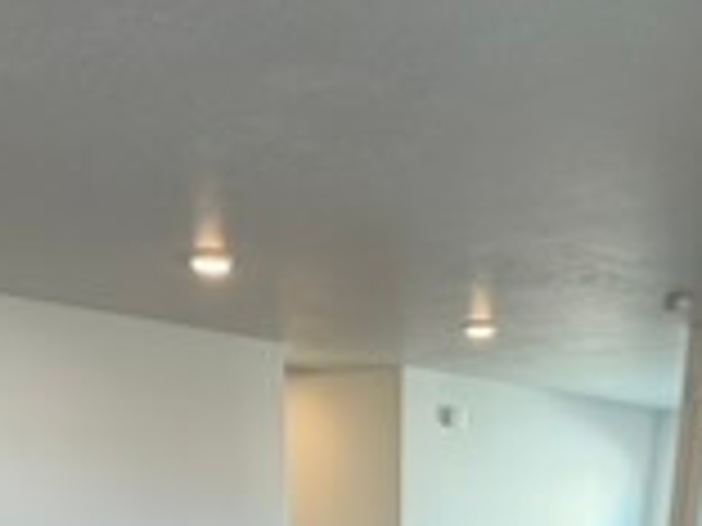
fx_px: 872
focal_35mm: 43
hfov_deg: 43.7
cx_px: 405
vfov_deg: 25.1
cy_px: 800
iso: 100
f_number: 2.2
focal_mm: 2.22
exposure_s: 1/120
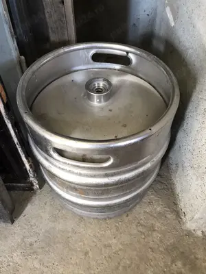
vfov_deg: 63.4
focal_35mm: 28
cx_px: 103
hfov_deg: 49.7
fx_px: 222
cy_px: 137
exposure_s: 1/23
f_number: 1.8
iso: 40
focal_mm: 3.99
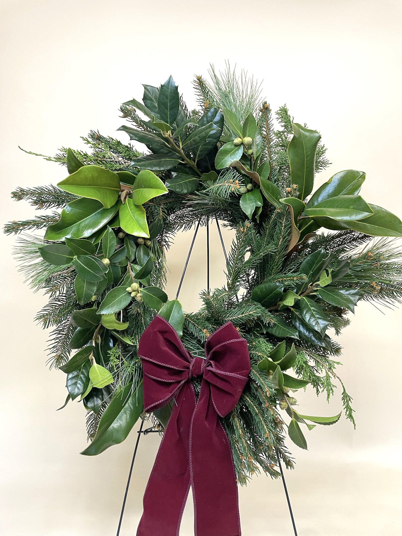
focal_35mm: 26
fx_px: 403
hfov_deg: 53.1
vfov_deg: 67.3
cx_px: 201
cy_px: 268
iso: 100
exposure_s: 1/60
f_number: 1.6
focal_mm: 4.2
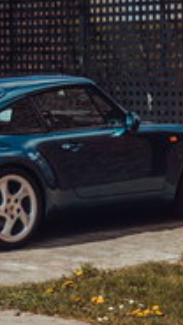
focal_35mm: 165
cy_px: 68
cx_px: -79
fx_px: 1424
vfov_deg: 13.0
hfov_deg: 7.2
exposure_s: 1/250
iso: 100
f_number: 5.6
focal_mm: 38
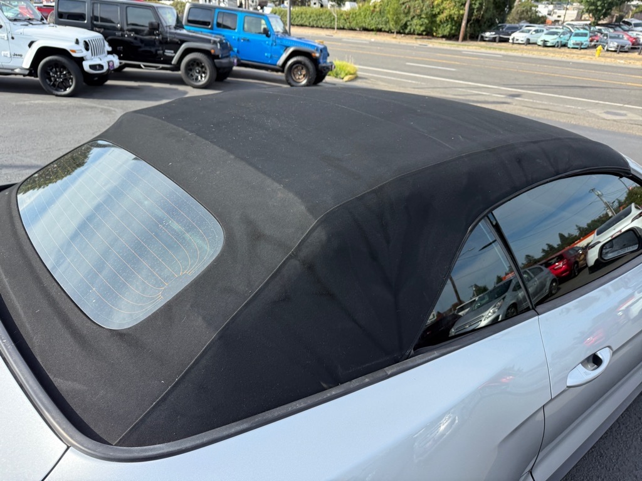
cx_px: 321
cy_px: 240
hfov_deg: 71.6
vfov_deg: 56.8
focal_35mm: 24
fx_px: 445
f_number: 1.78
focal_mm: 6.76
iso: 100
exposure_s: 1/2053
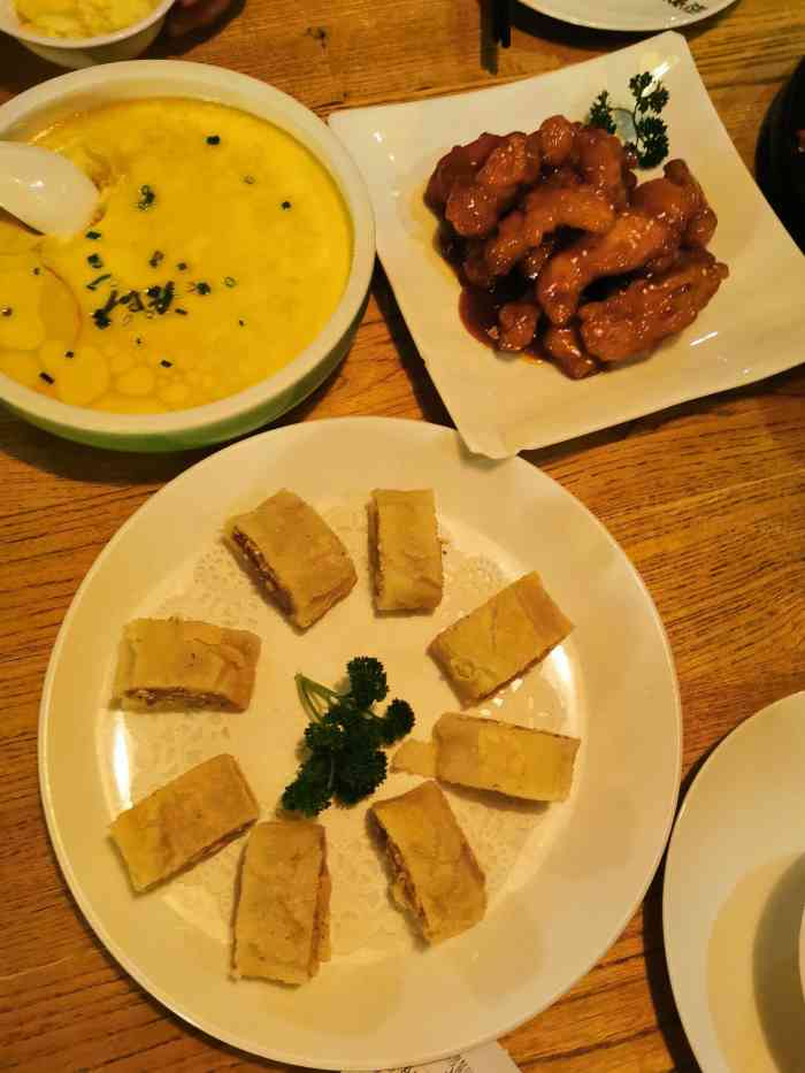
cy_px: 536
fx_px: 837
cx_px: 402
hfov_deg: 51.4
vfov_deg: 65.3
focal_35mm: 27
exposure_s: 1/25
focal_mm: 5.58
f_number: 1.8
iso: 640
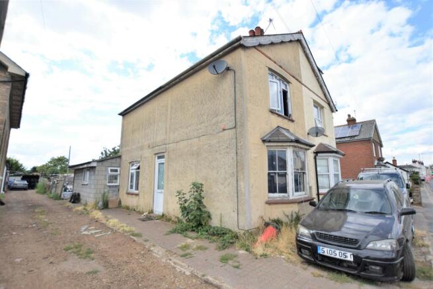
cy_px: 144
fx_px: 180
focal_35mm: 15
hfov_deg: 100.4
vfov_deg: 77.4
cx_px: 216
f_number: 4
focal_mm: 10
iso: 800
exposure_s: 1/4000
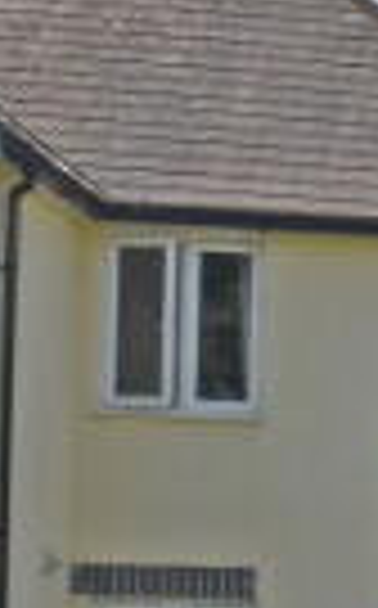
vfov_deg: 14.9
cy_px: 579
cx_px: 1503
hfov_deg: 7.1
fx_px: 2298
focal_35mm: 139
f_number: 10
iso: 100
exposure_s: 1/200
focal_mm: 12
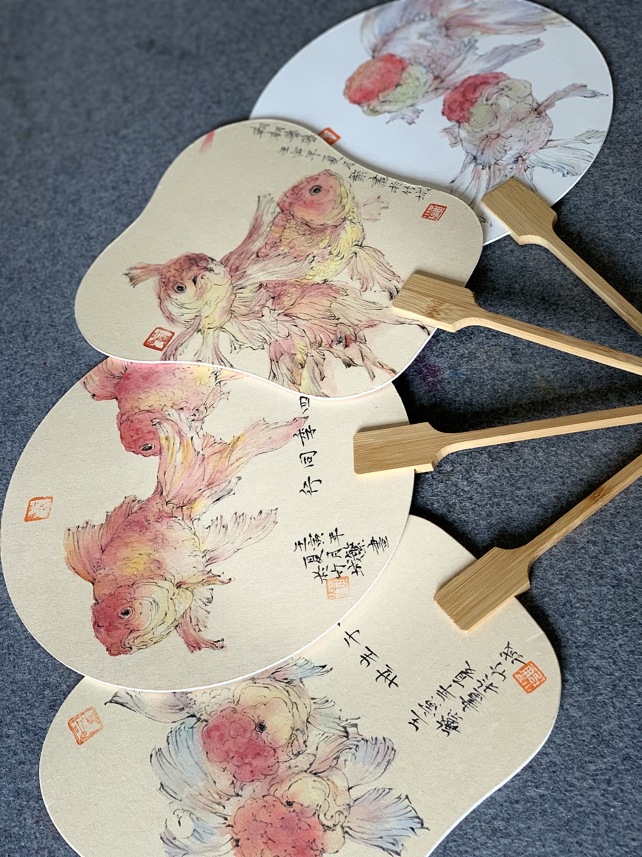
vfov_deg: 36.8
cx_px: 321
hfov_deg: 28.0
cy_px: 428
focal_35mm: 52
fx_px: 1286
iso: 160
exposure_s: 1/60
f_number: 2.4
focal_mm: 6
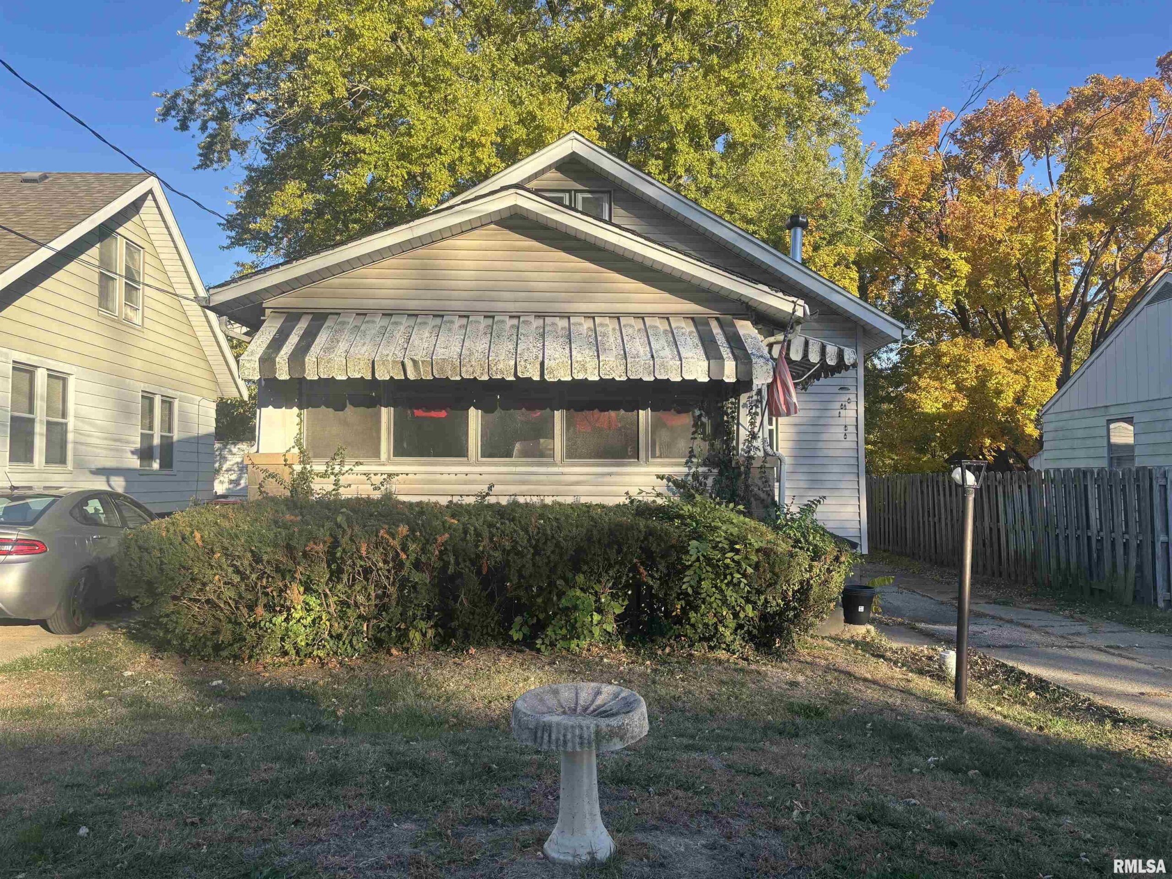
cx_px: 586
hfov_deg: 67.3
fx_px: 880
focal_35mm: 26
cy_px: 440
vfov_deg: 53.1
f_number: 1.6
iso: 50
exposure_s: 1/1047
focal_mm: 5.96
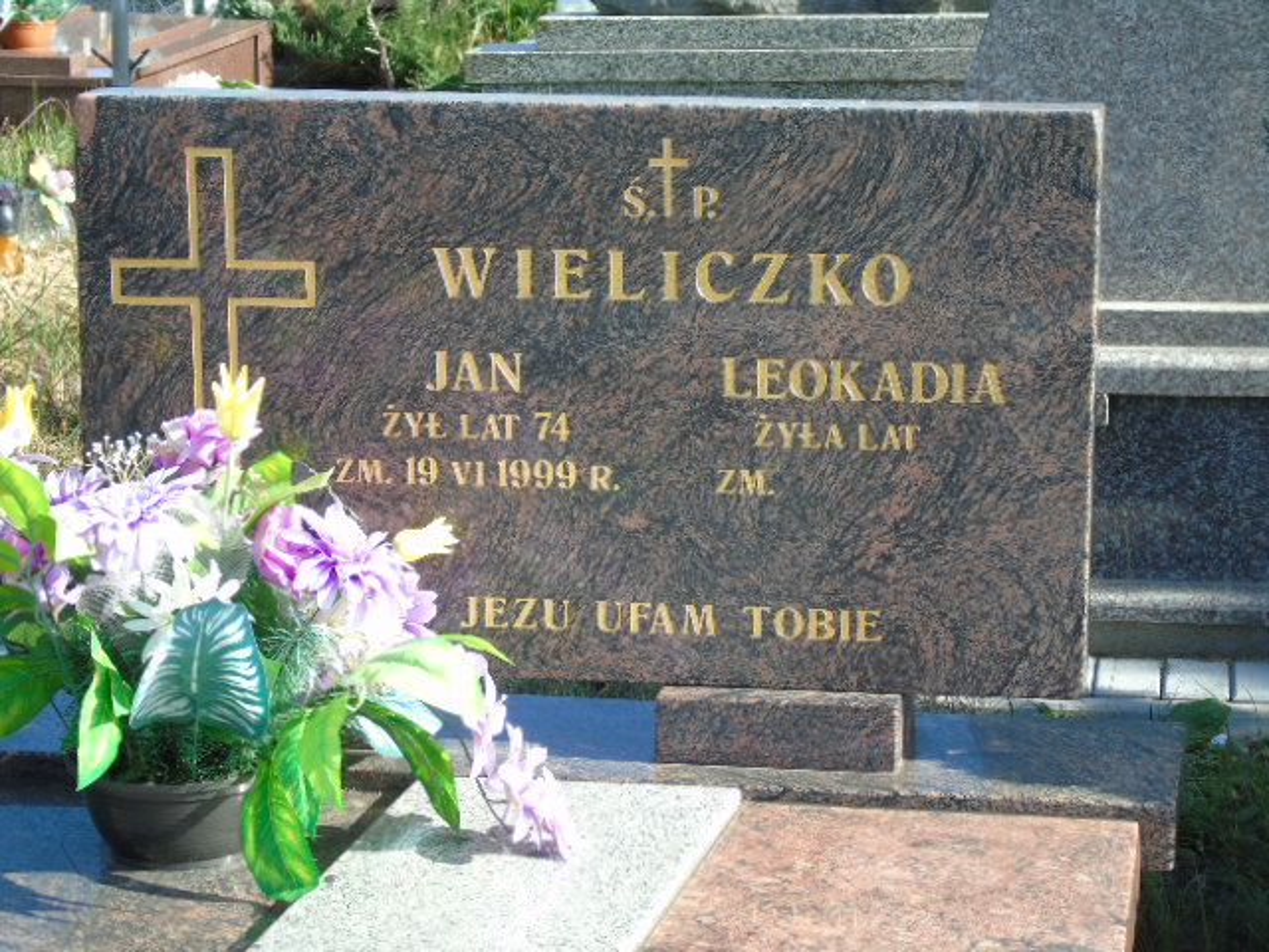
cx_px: 634
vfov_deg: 15.7
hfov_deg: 20.9
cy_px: 476
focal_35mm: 94
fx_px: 3446
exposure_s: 1/160
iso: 80
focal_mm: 17
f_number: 4.3
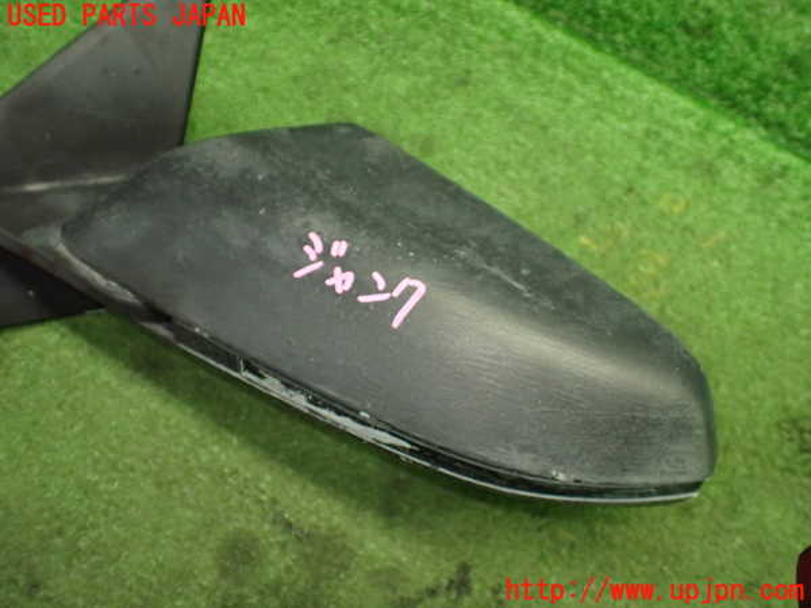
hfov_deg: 60.0
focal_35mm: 30
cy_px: 304
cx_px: 406
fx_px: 703
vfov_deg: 46.8
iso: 800
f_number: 2.3
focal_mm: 5.4
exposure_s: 1/100
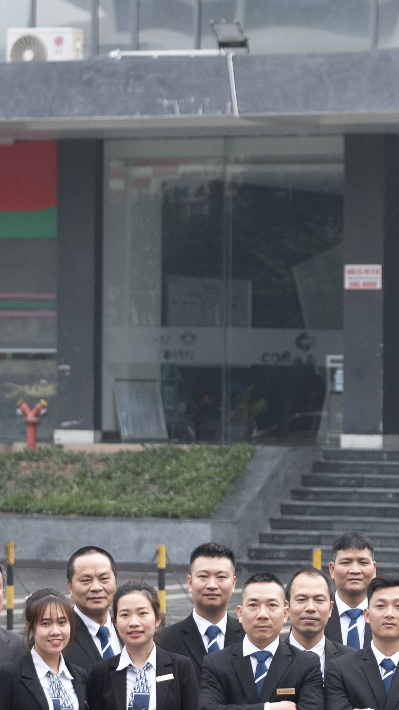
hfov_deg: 6.0
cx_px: 399
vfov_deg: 10.7
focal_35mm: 201
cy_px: 518
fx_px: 3781
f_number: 2.8
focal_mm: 50
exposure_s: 1/100
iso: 200
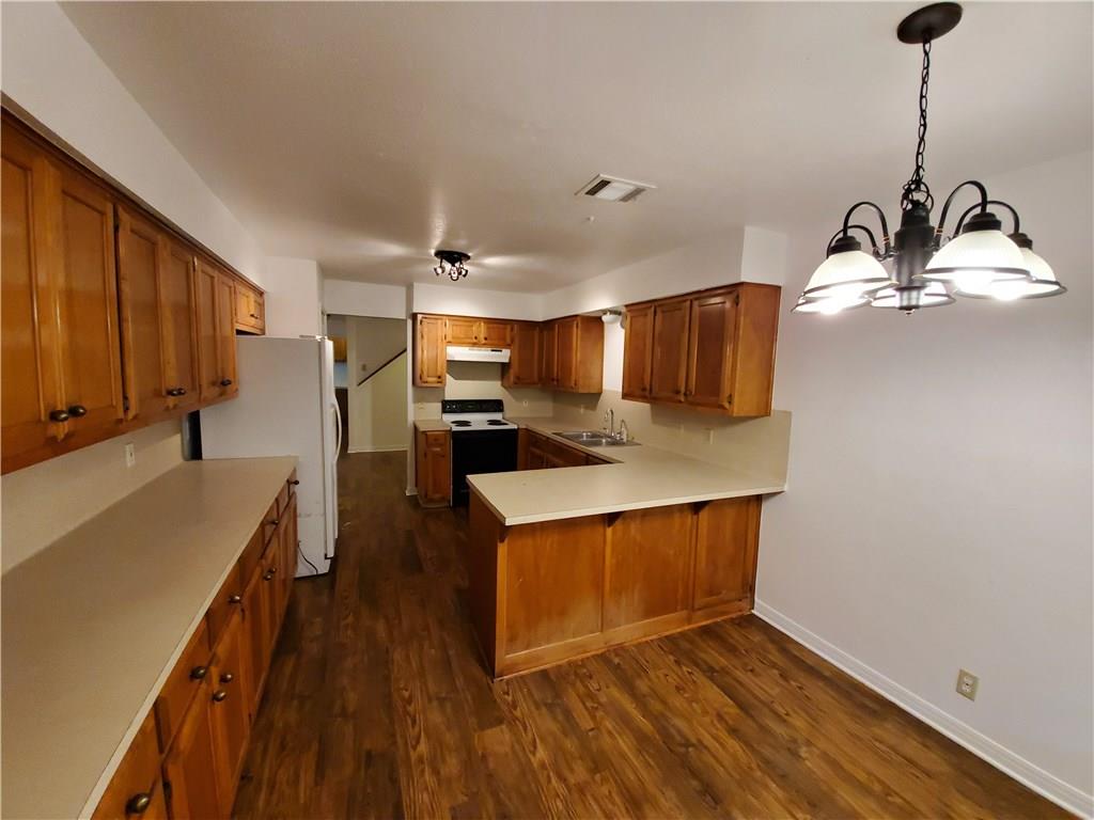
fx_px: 411
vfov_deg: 89.9
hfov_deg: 106.2
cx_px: 547
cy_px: 410
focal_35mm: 13
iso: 500
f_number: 2.2
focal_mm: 1.8
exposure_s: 1/59
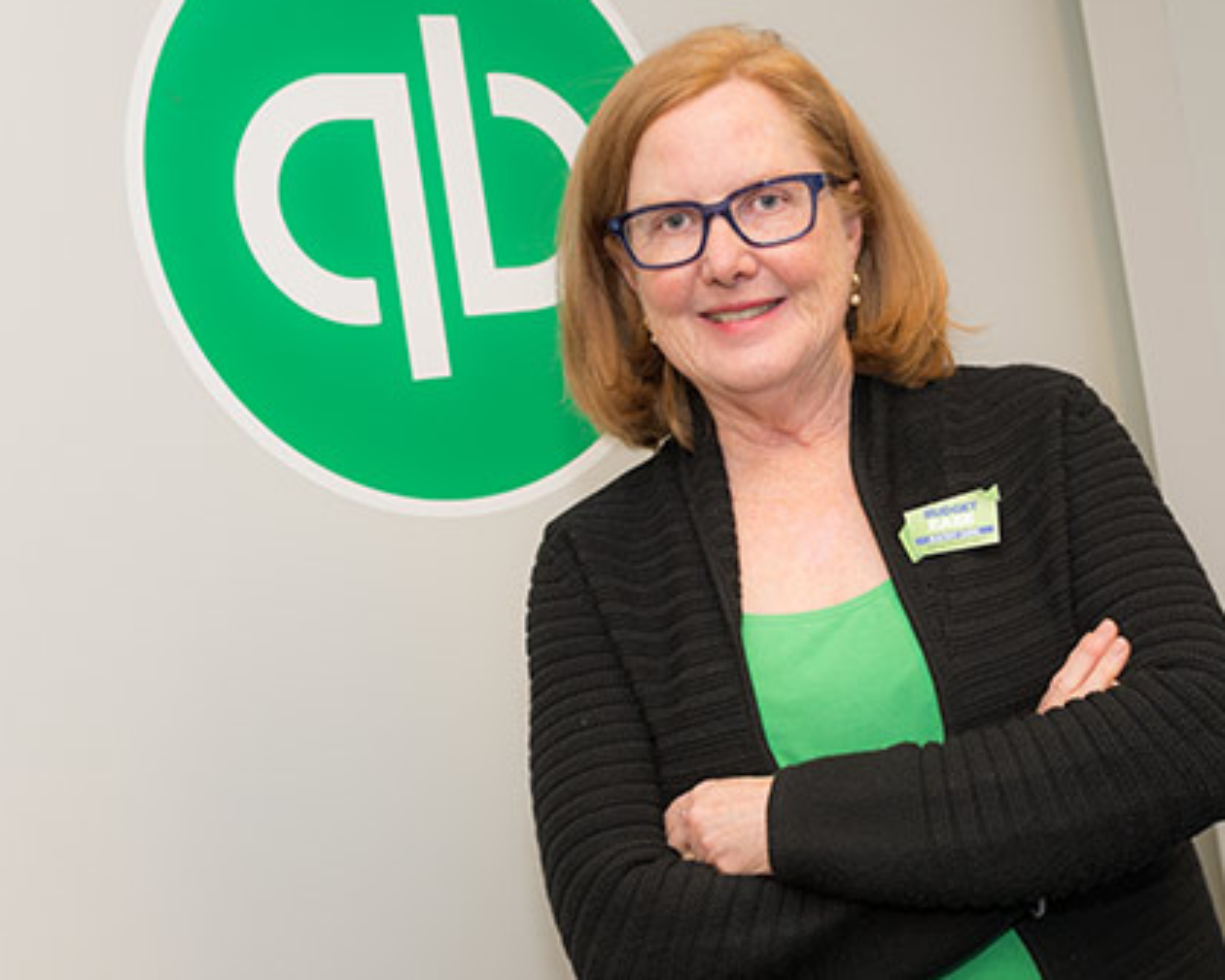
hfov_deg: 32.9
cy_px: 427
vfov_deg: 26.7
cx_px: 770
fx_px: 2067
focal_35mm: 57
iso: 200
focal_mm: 44
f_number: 5.6
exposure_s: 1/60
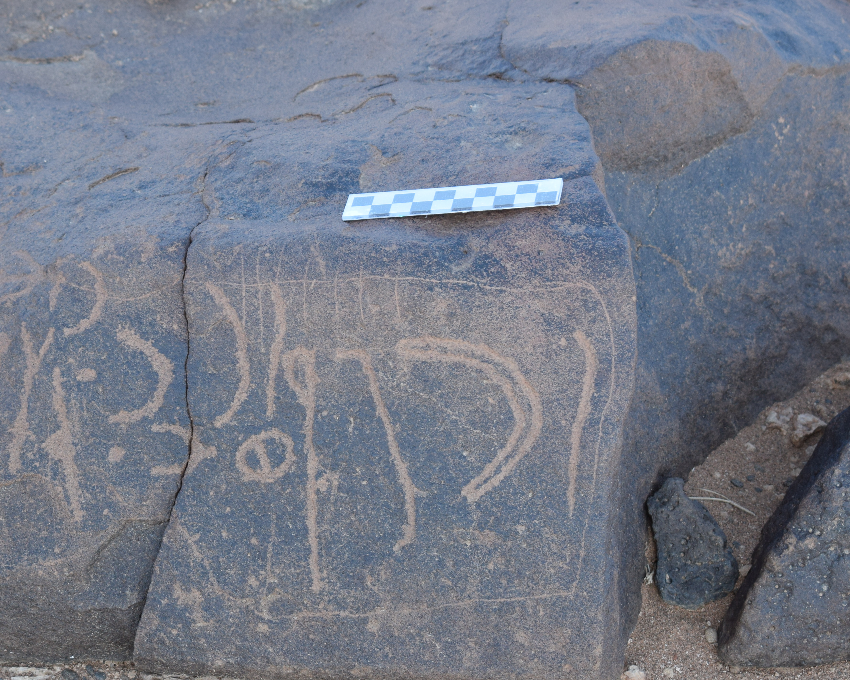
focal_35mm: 131
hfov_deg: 14.7
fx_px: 3290
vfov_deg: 11.8
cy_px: 255
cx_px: 231
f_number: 7.1
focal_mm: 55
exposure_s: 1/200
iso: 400
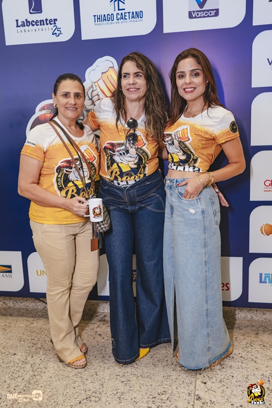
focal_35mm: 36
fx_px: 408
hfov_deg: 36.9
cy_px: 204
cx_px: 136
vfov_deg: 53.1
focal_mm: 24
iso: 640
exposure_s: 1/100
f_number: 2.8
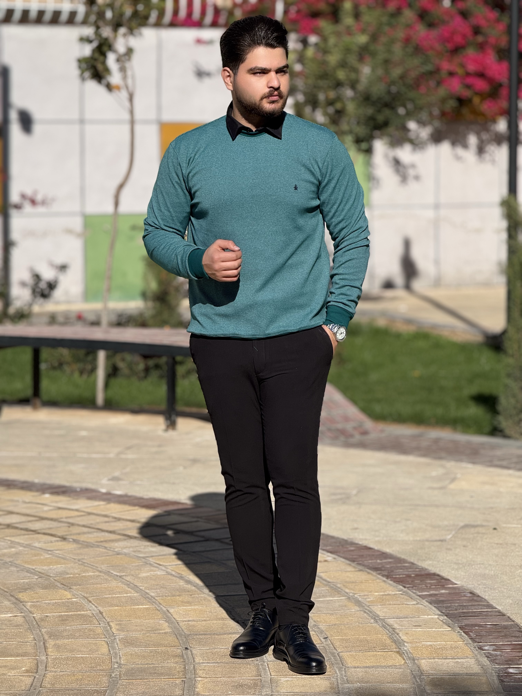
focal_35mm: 120
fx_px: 2413
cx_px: 261
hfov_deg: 12.3
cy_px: 348
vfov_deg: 16.4
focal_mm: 15.66
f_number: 2.8
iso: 50
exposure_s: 1/1818
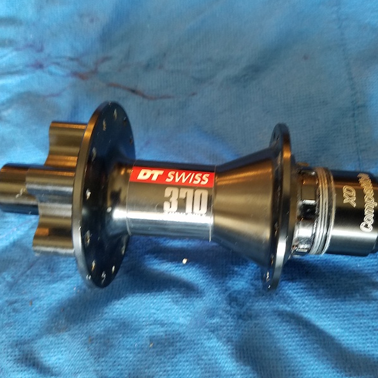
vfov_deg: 52.5
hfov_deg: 52.3
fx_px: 383
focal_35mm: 31
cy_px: 189
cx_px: 222
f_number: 1.7
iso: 200
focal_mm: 4.2
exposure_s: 1/10
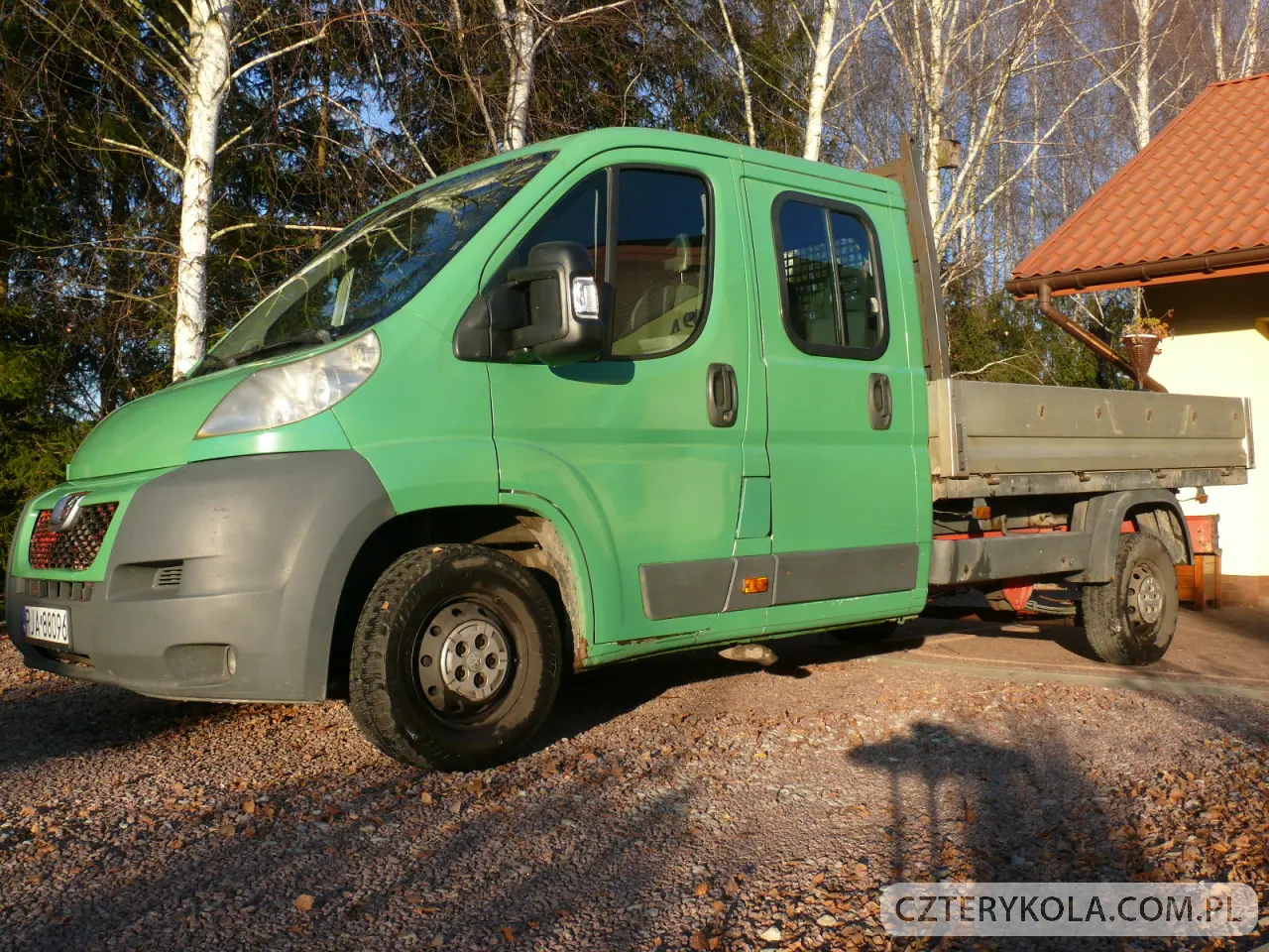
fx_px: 1283
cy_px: 476
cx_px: 634
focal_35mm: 35
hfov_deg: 52.6
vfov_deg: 40.7
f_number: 5
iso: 100
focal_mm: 7.4
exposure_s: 1/200
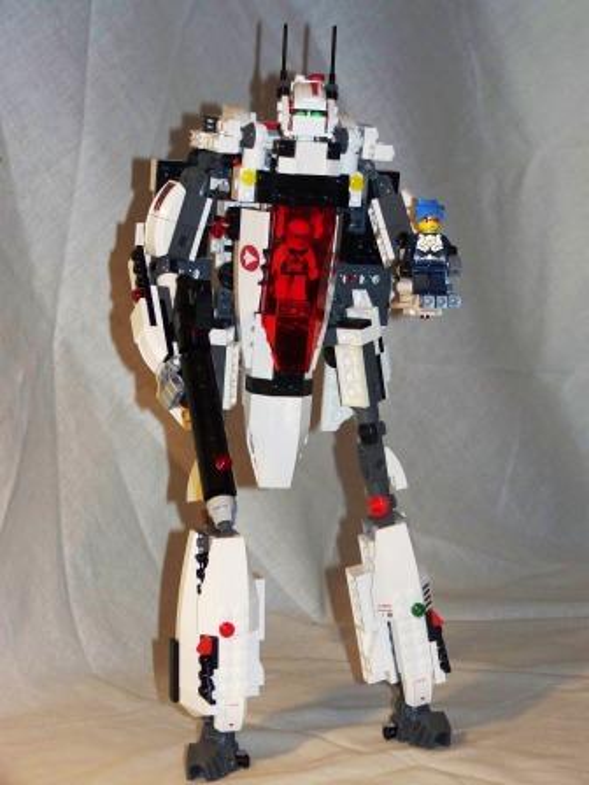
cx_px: 294
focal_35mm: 111
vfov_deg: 17.7
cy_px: 392
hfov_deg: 13.3
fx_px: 2518
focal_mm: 18.5
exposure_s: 1/50
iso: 250
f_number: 3.2
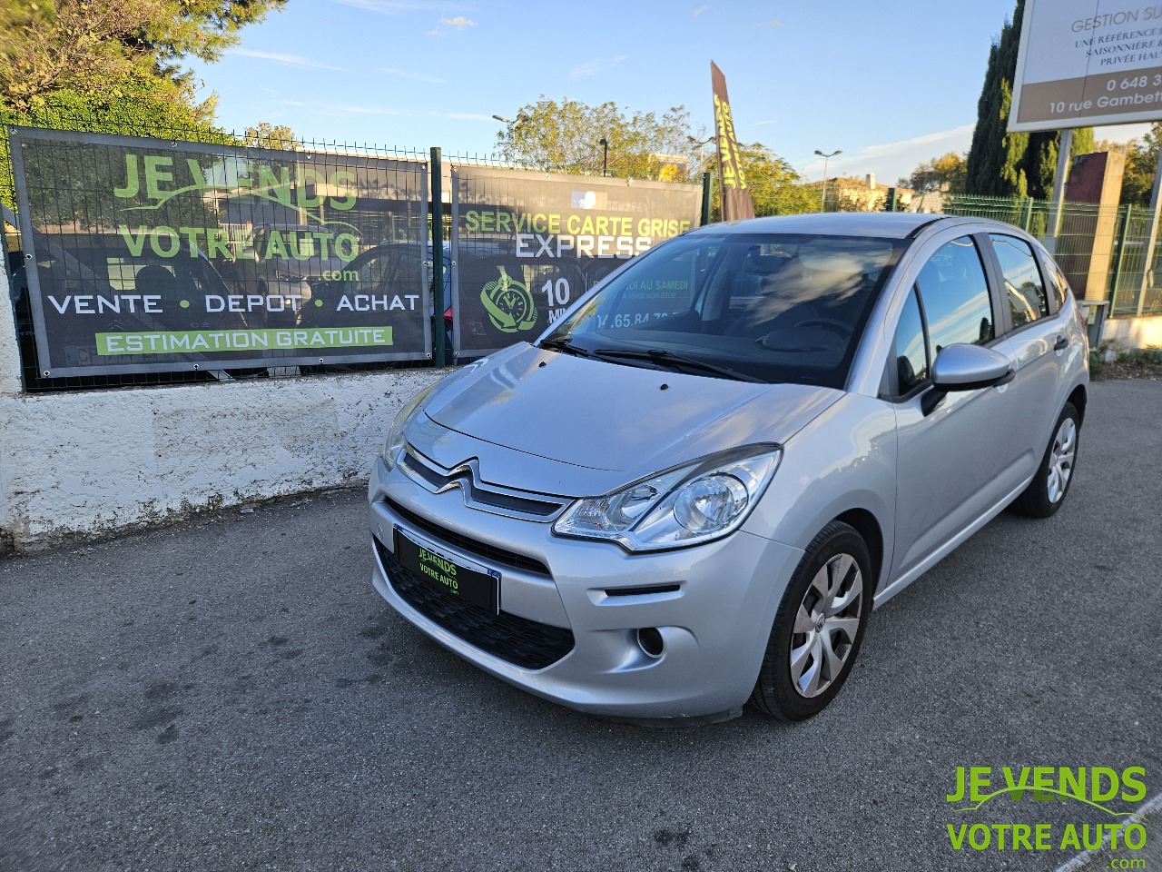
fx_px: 772
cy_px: 436
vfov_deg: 58.9
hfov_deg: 73.9
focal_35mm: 23
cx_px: 581
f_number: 1.8
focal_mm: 5.4
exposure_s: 1/719
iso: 40
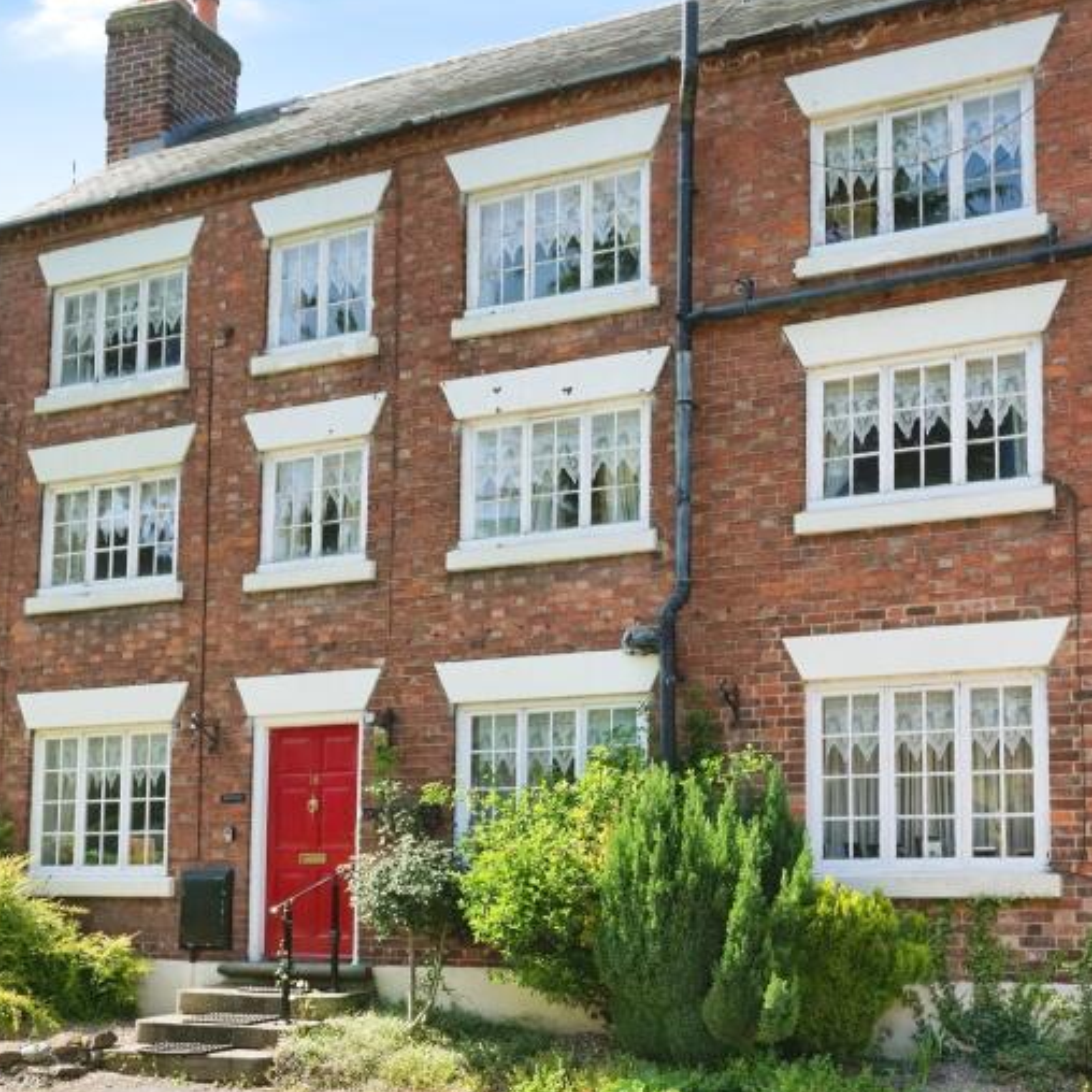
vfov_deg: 45.7
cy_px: 412
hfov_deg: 45.8
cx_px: 653
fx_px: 1285
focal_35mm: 36
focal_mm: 21
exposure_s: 1/2500
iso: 2000
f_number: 7.1
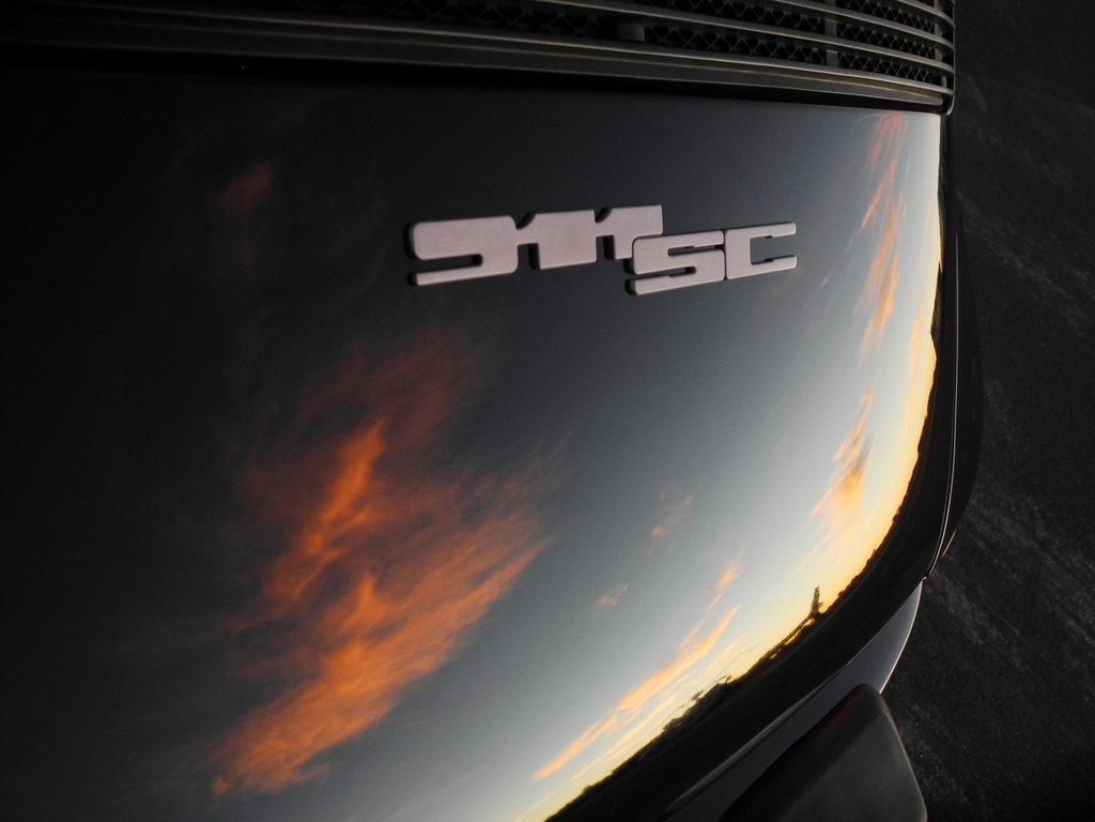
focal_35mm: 35
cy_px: 411
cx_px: 548
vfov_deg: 40.7
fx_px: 1107
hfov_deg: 52.6
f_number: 3.2
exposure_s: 1/30
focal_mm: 7.4
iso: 126
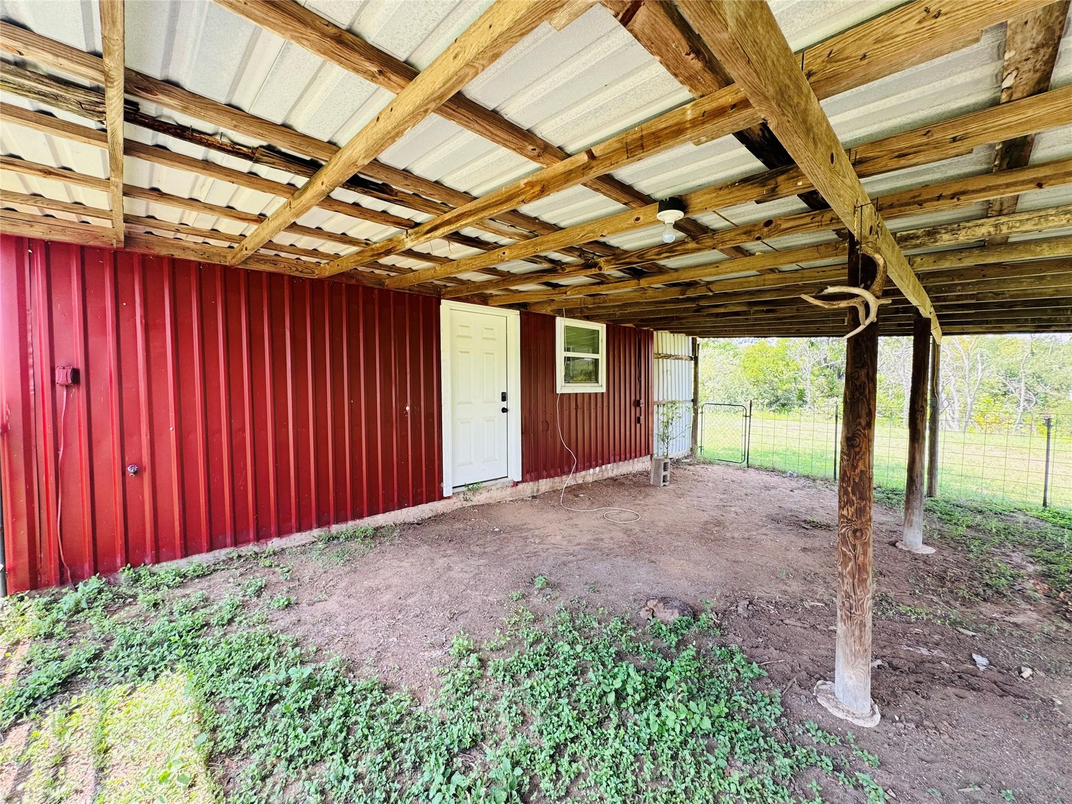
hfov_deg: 102.1
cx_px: 536
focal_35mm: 14
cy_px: 402
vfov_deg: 85.7
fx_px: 434
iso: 50
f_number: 2.2
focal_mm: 2.22
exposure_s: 1/99
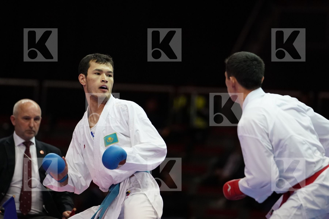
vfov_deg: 4.6
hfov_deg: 6.9
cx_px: 164
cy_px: 110
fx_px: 2741
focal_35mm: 300
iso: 3200
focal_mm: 200
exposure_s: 1/1000
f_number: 2.8
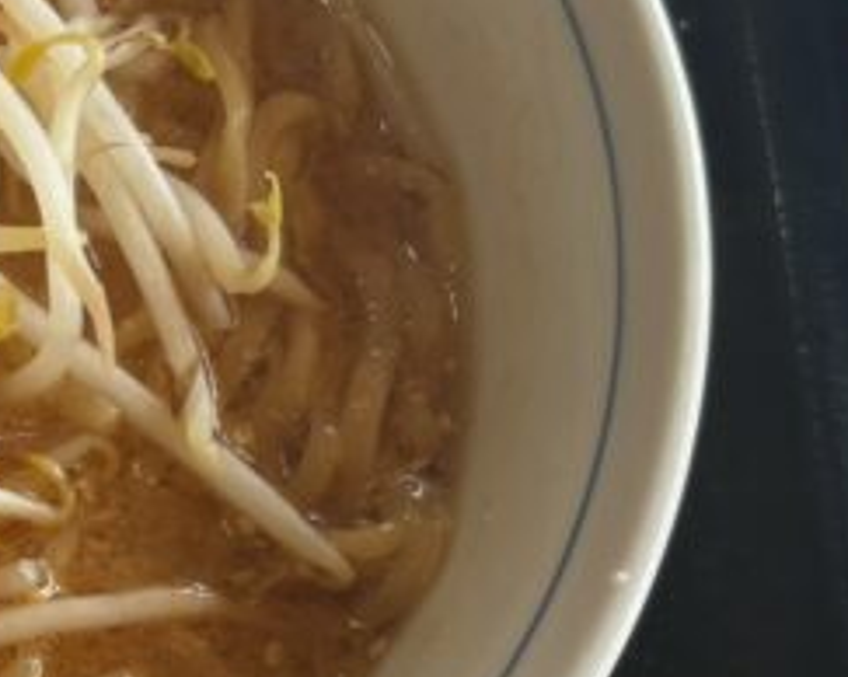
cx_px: -332
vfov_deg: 14.3
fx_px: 2683
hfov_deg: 16.7
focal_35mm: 107
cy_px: 492
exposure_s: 1/442
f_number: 1.6
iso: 50
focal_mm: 5.96
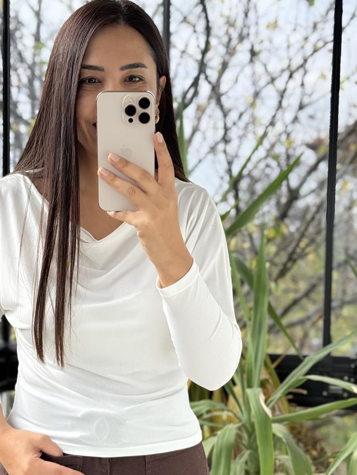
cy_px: 321
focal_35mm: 73
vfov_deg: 26.5
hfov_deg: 20.1
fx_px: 1003
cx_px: 126
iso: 80
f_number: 1.78
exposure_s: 1/587
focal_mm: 6.76
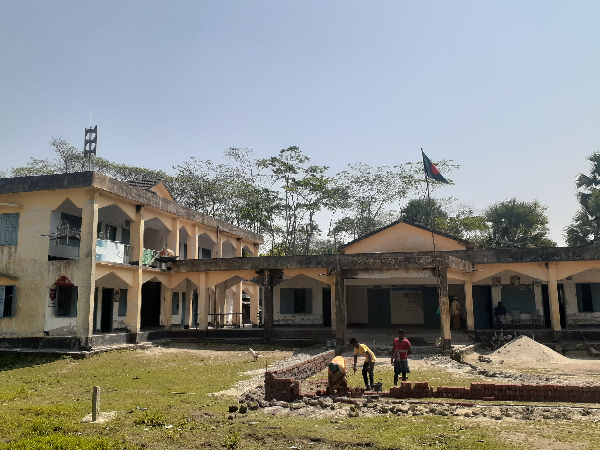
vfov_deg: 44.1
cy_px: 216
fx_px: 555
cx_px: 297
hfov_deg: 56.8
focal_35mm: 32
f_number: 1.9
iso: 40
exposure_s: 1/2770
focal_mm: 3.6
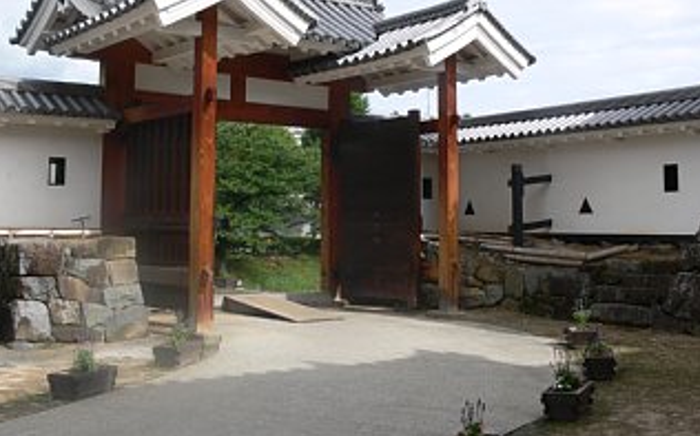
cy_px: 115
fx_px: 896
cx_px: 319
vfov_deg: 27.0
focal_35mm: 47
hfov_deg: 42.6
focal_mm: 7.4
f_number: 5.6
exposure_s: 1/320
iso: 80
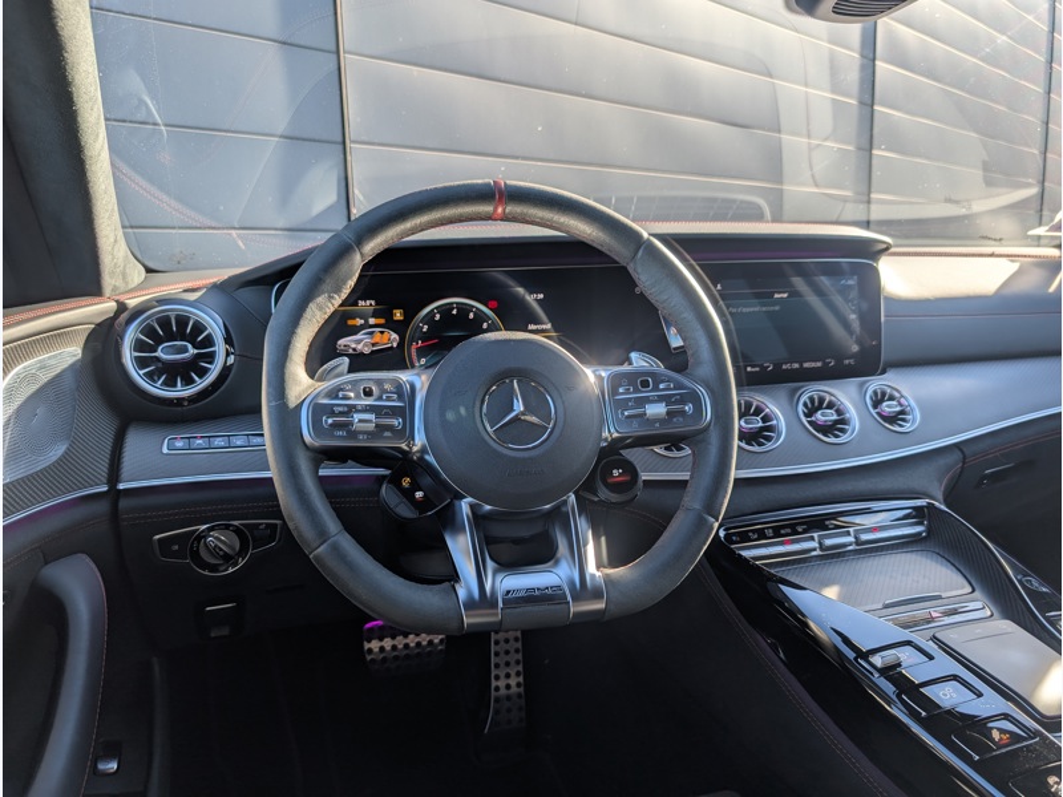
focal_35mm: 24
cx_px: 532
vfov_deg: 56.8
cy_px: 398
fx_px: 737
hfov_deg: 71.6
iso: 19
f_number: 1.68
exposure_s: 1/179
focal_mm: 6.9
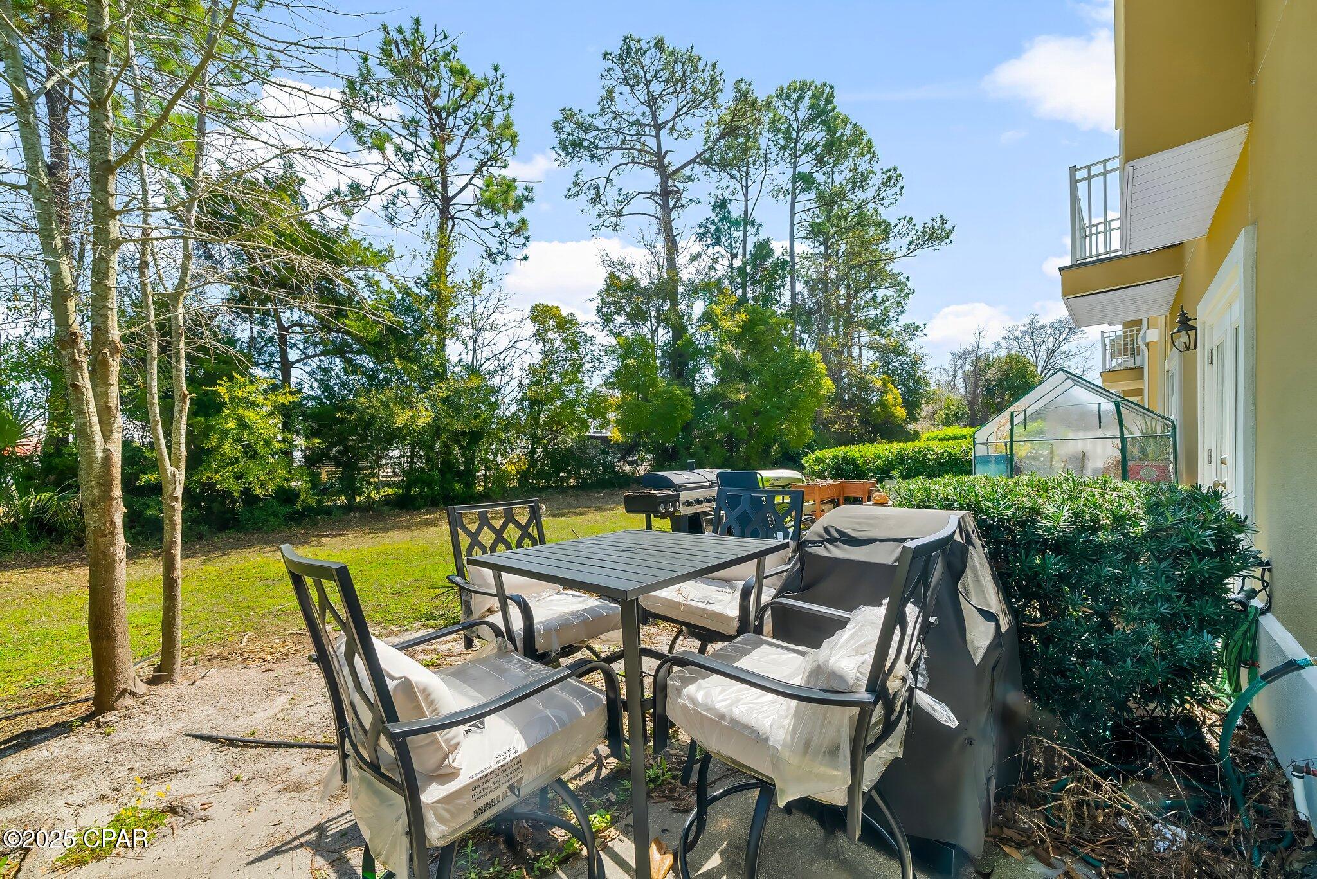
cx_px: 658
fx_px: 439
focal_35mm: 12
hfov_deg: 112.6
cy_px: 440
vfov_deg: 90.1
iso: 400
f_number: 8
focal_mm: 12
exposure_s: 1/125
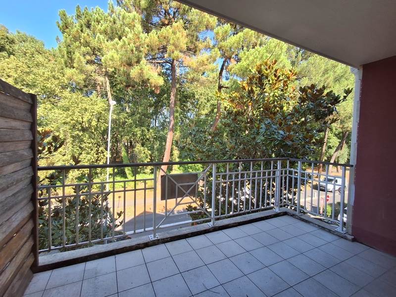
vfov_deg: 78.1
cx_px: 198
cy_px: 148
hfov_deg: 94.5
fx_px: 183
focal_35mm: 16
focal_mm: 1.64
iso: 40
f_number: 2.2
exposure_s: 1/178
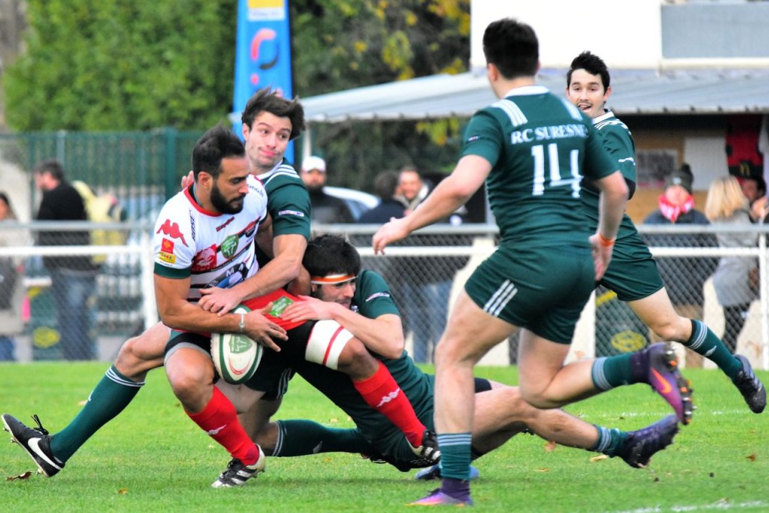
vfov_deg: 3.0
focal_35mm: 452
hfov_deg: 4.6
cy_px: 257
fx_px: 9653
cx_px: 384
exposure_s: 1/1600
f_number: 7.1
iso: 2500
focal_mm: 300
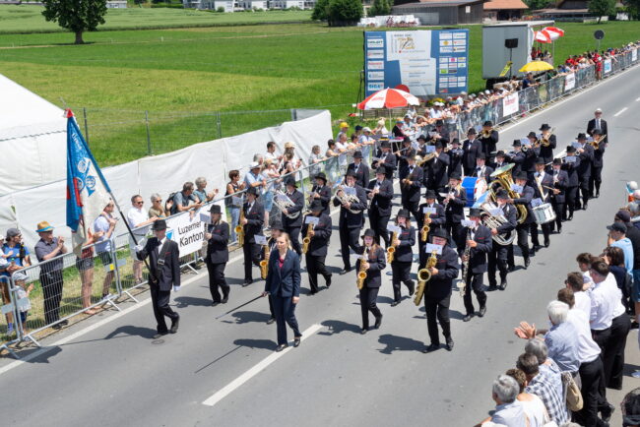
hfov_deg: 45.4
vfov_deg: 31.2
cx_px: 320
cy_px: 214
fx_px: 765
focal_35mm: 43
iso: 100
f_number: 8
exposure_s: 1/250
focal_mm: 43
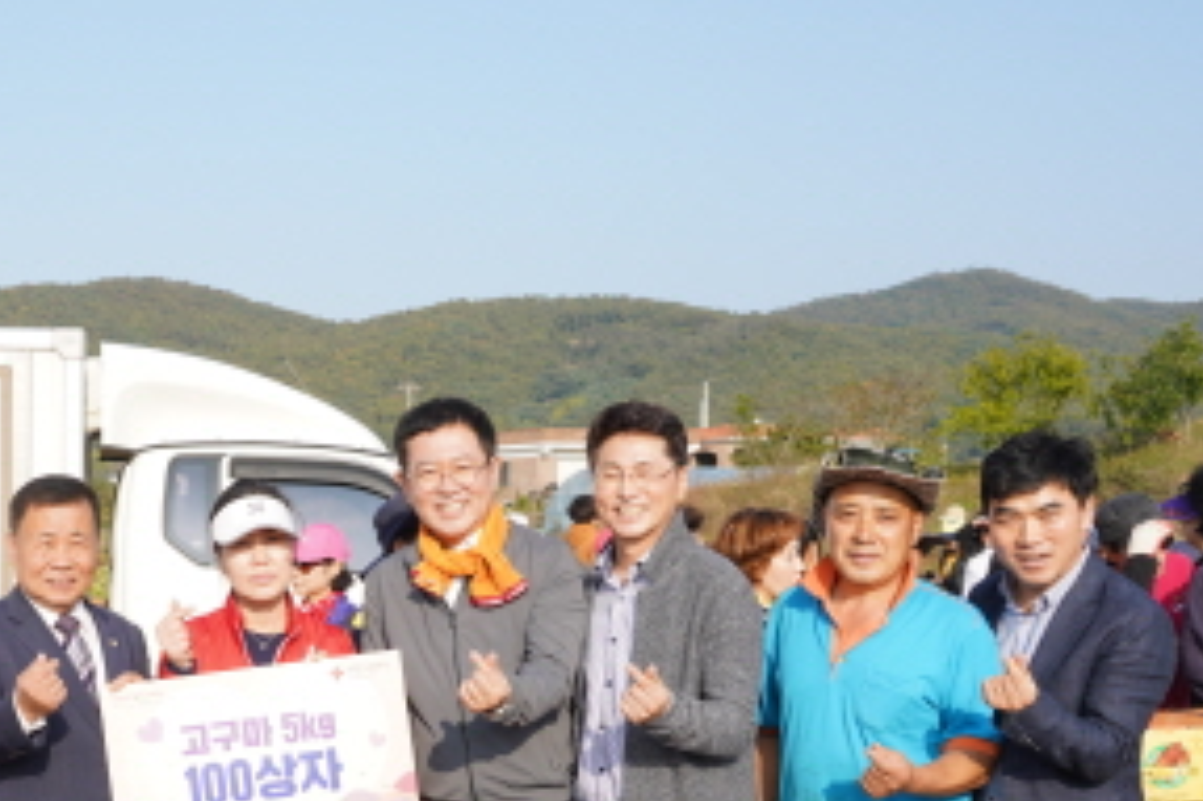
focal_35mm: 62
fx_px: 2071
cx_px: 193
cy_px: 744
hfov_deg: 31.3
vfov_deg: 21.3
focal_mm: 33
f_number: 8
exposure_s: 1/160
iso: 100
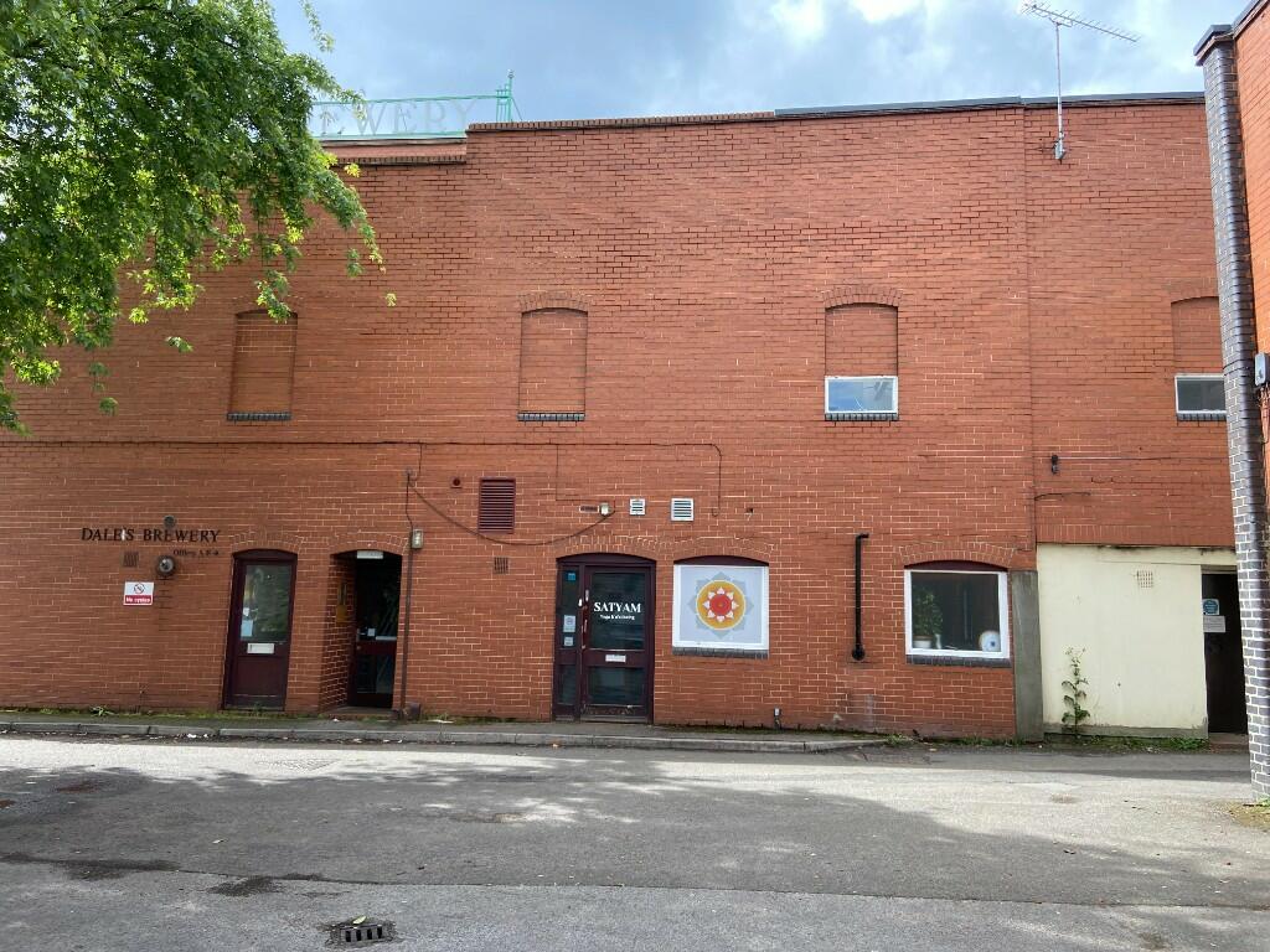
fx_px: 954
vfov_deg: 53.1
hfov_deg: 67.3
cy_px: 476
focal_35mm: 26
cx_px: 635
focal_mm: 4.25
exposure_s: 1/552
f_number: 1.8
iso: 32
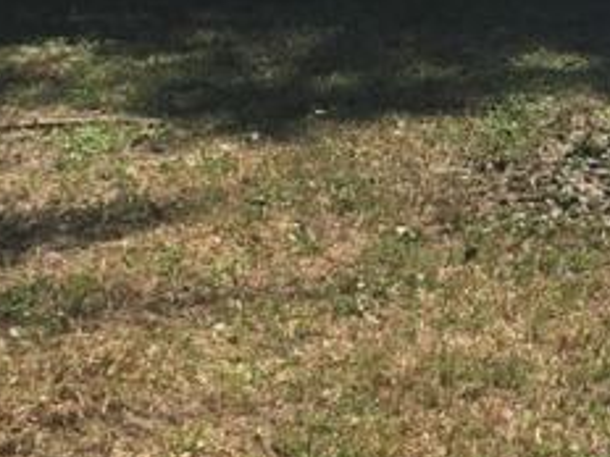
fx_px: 2256
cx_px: 379
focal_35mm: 128
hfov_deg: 15.4
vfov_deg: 11.2
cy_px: -218
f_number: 2.2
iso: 32
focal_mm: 4.15
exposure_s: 1/1980
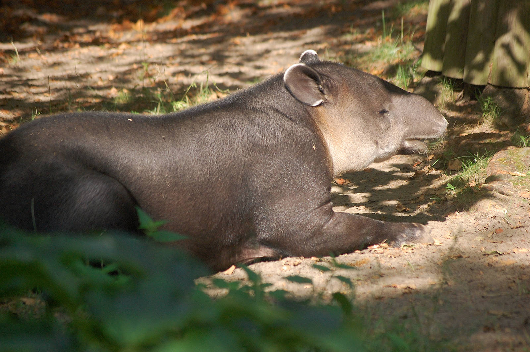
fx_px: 3641
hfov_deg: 8.3
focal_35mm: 248
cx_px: 265
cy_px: 176
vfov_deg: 5.5
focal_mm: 165
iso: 800
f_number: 5.3
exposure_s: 1/500
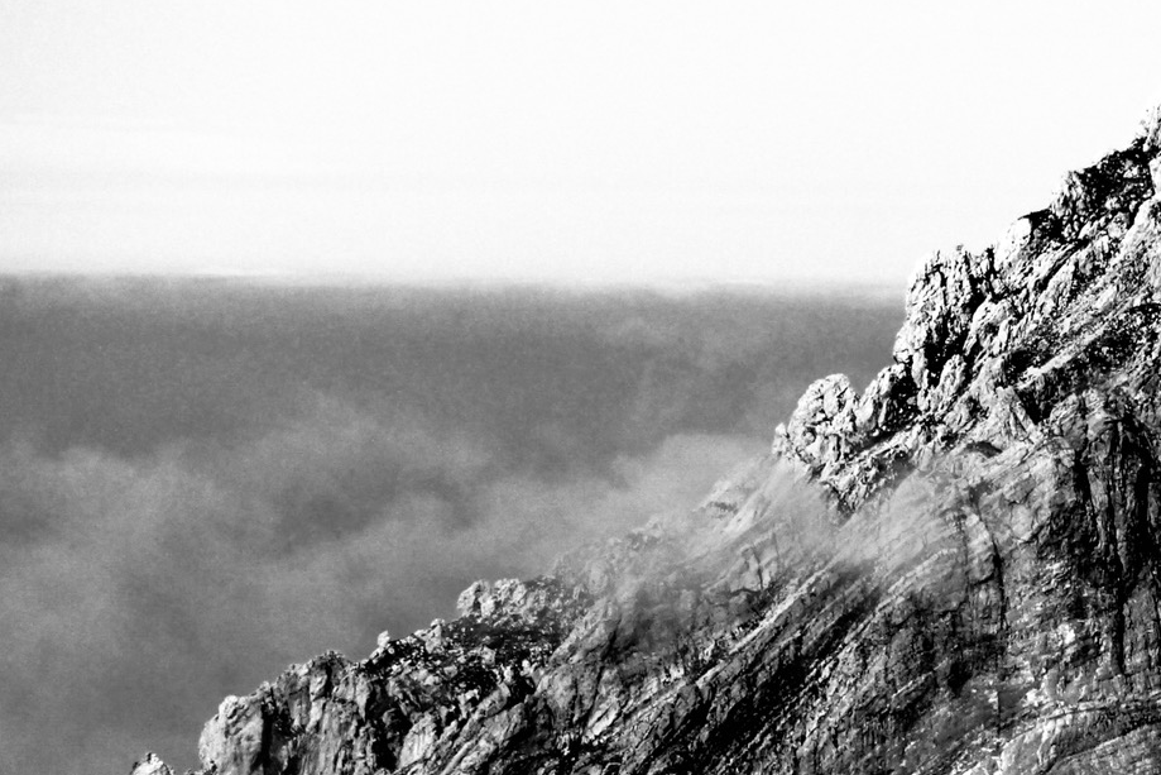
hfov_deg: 2.0
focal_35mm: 1053
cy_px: 662
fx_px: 33962
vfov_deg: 1.3
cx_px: 1193
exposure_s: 1/640
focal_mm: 280
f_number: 9
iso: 100
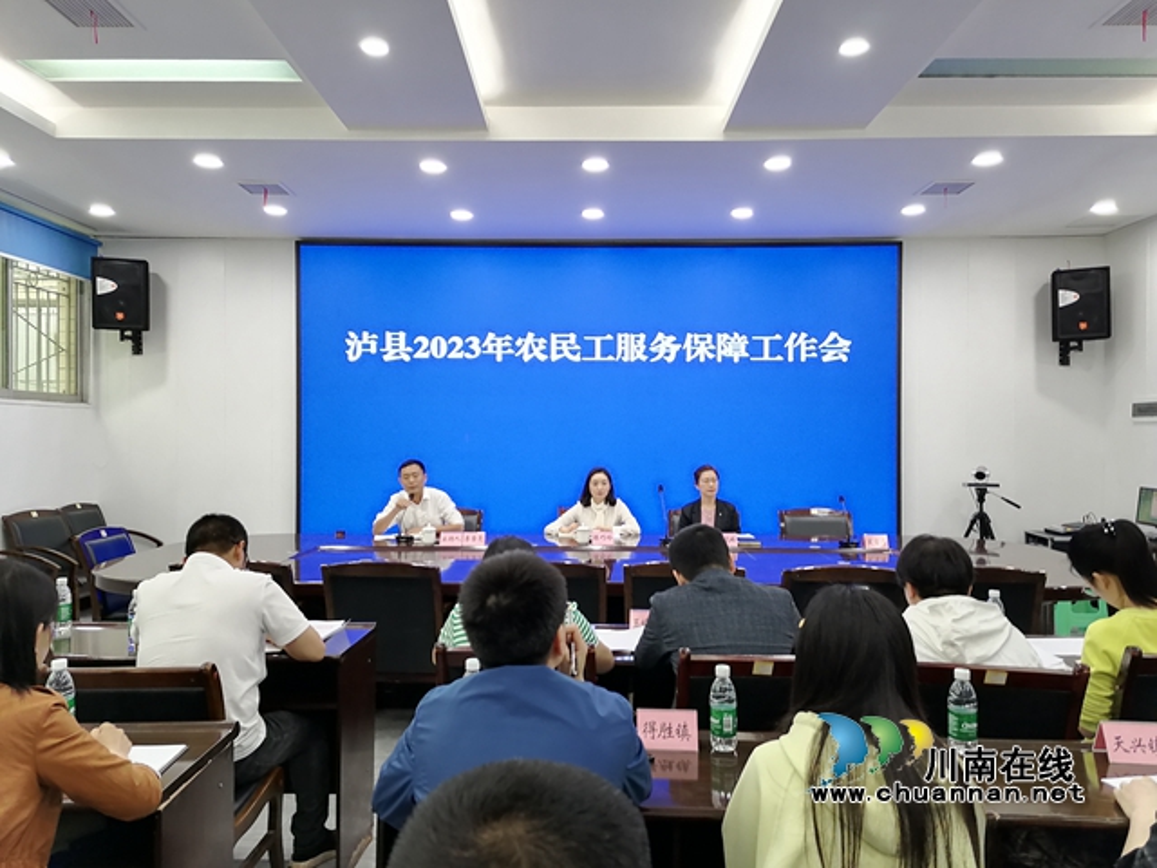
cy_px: 434
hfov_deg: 65.3
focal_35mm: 27
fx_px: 902
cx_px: 578
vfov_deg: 51.4
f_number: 1.8
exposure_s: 1/33.3
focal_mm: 5.3
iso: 100
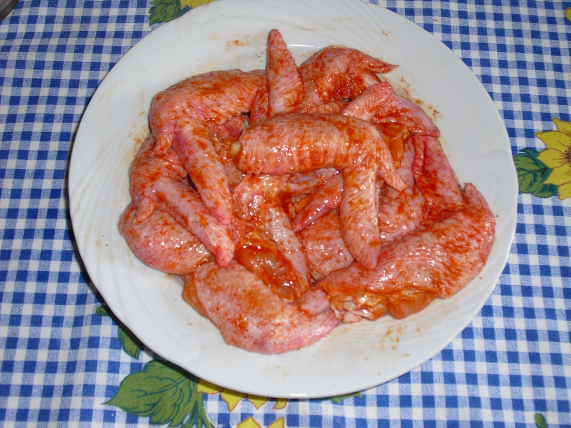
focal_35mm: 44
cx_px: 286
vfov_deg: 32.9
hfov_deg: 42.9
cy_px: 214
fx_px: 726
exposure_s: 1/60
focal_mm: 7.7
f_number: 3.4
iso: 100
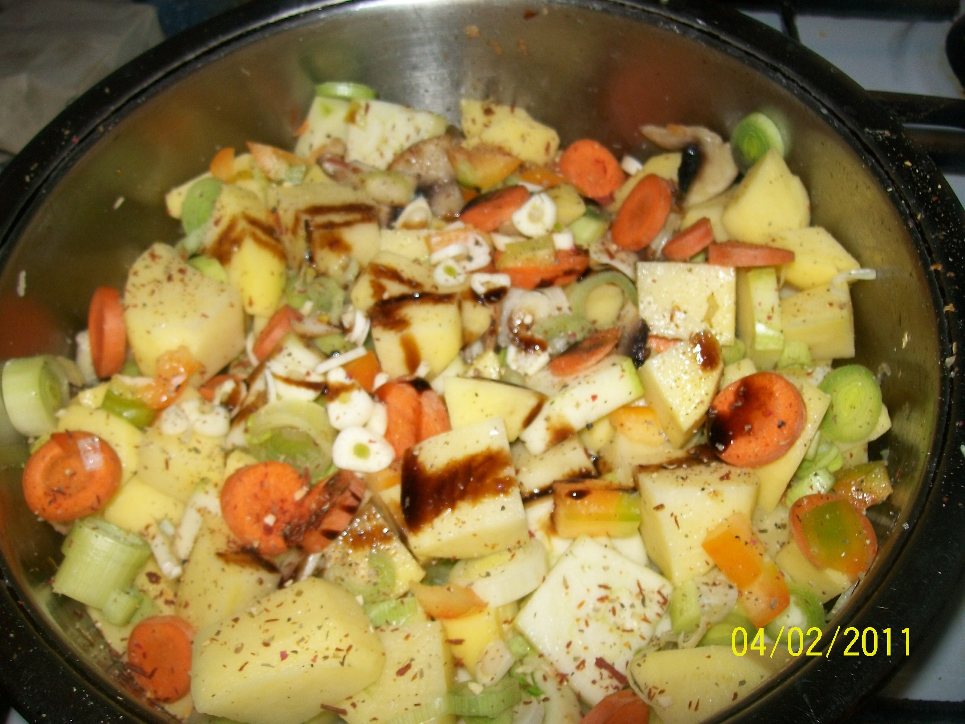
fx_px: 1004
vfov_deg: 39.7
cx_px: 482
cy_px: 362
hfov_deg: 51.4
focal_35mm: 36
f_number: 2.7
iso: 80
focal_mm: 6
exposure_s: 1/30
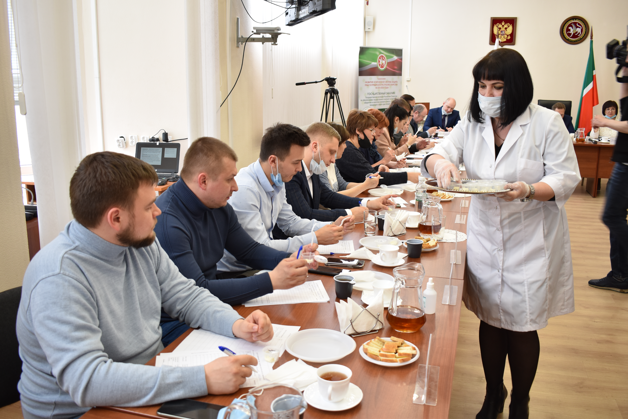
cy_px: 210
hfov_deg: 57.2
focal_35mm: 33
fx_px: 576
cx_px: 314
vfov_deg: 40.0
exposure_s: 1/40
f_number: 4.5
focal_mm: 22
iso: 400
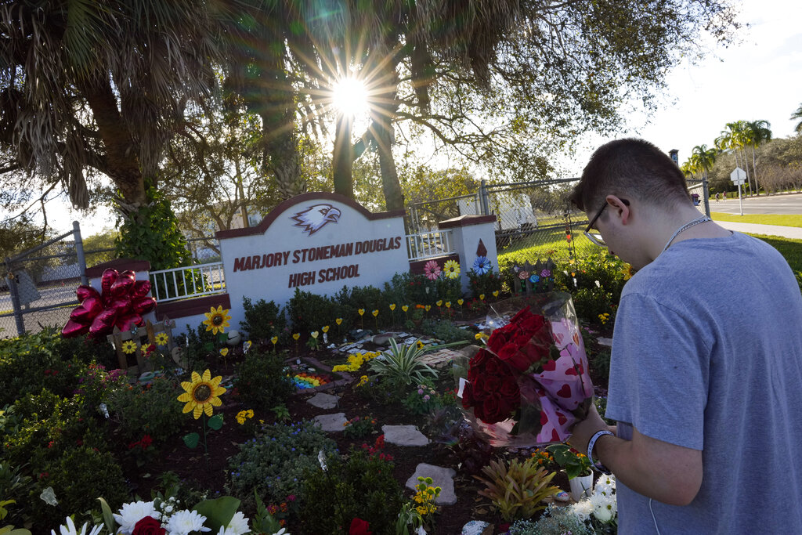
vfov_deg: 53.1
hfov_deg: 73.7
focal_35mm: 24
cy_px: 268
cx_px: 401
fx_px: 535
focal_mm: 24
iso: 640
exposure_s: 1/250
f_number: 13
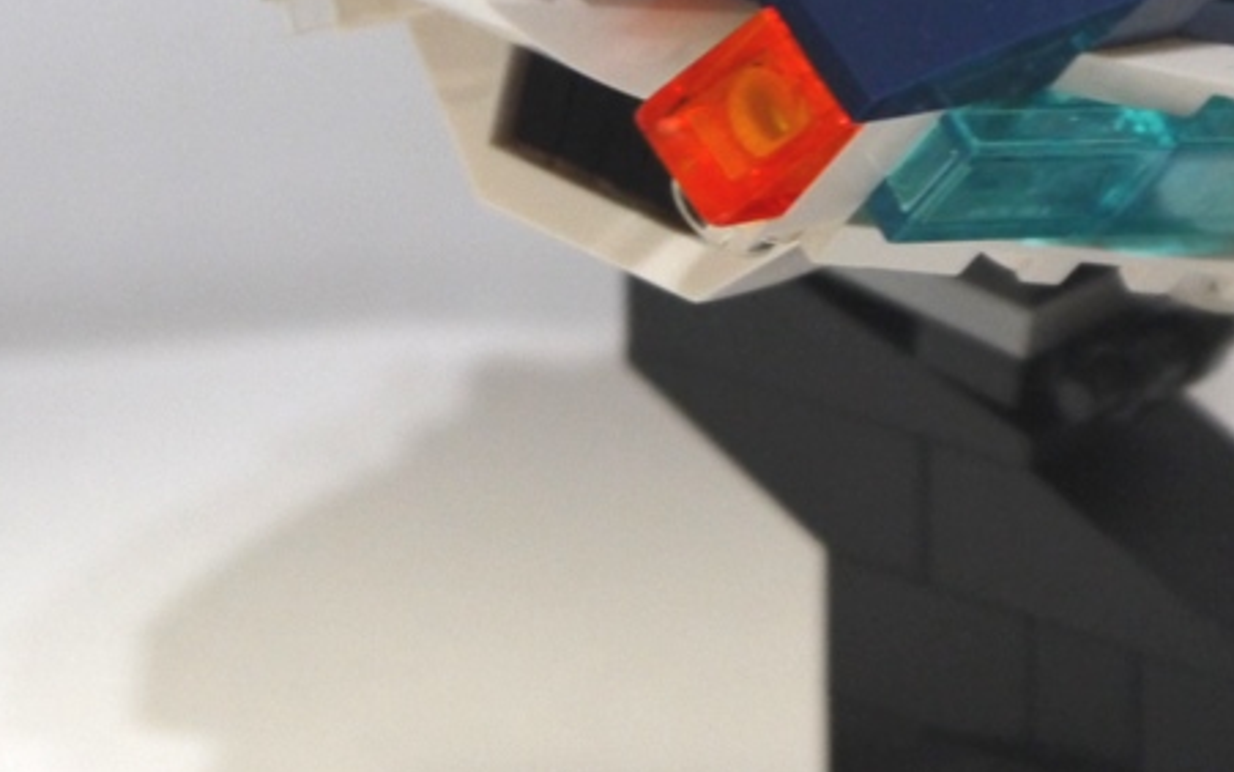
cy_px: -110
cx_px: 884
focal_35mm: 178
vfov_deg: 7.3
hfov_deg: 11.7
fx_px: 5987
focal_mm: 37
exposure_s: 1/25
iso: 800
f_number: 5.4
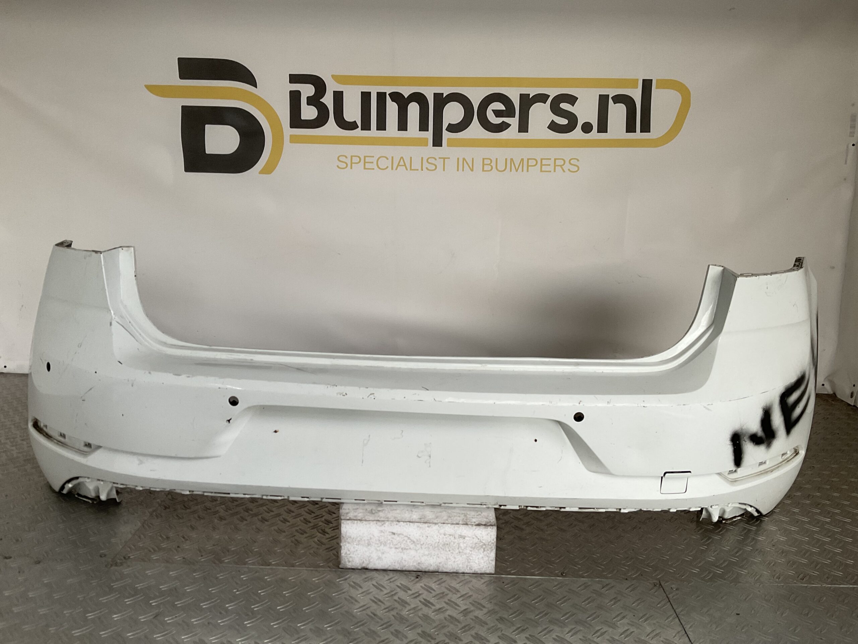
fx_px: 719
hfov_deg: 61.7
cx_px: 429
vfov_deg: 48.2
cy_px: 322
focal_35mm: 29
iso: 50
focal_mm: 3
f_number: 1.8
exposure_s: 1/100
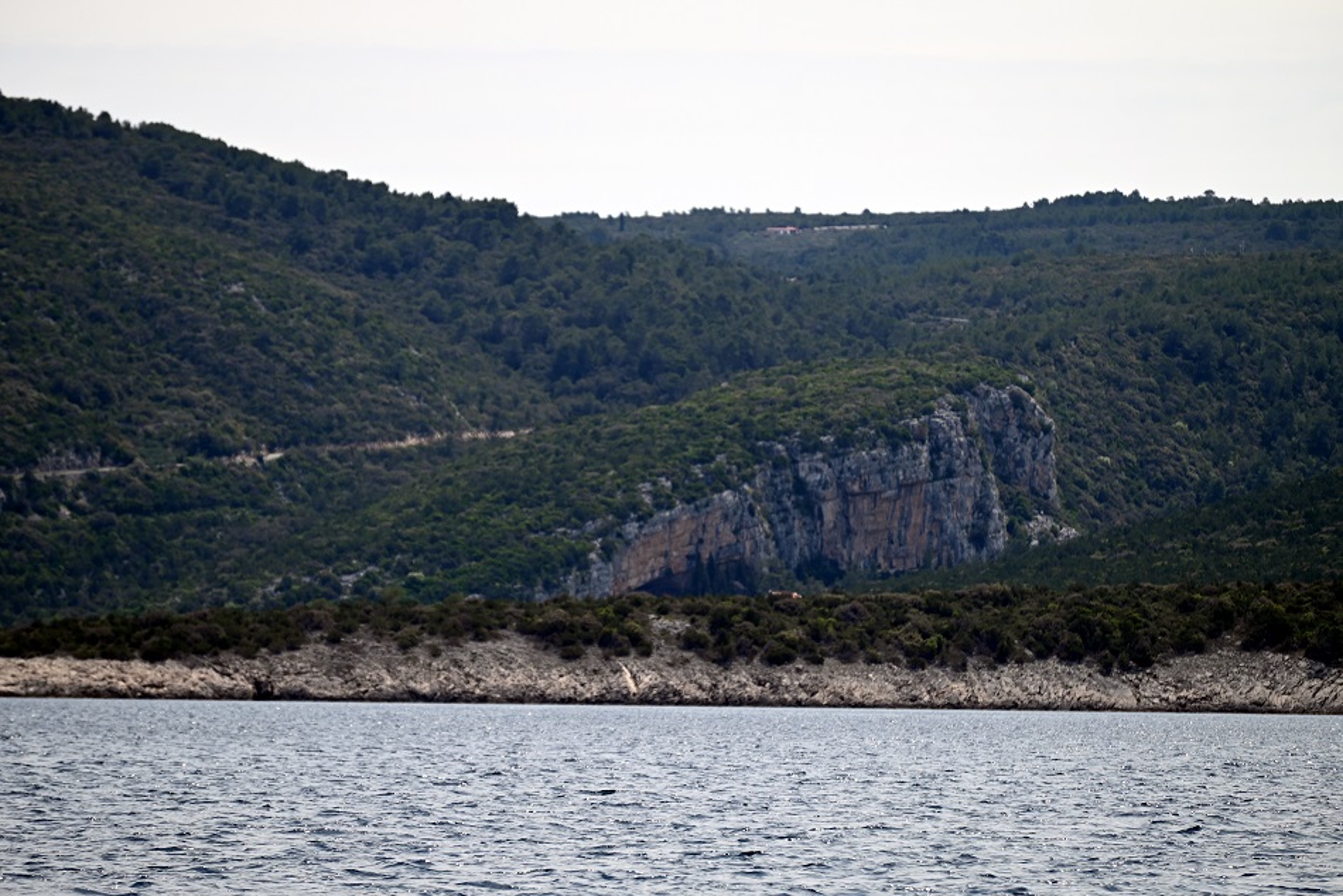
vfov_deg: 6.2
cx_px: 672
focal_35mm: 220
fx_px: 8209
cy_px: 448
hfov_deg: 9.4
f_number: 5.6
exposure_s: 1/1000
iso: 140
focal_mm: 220
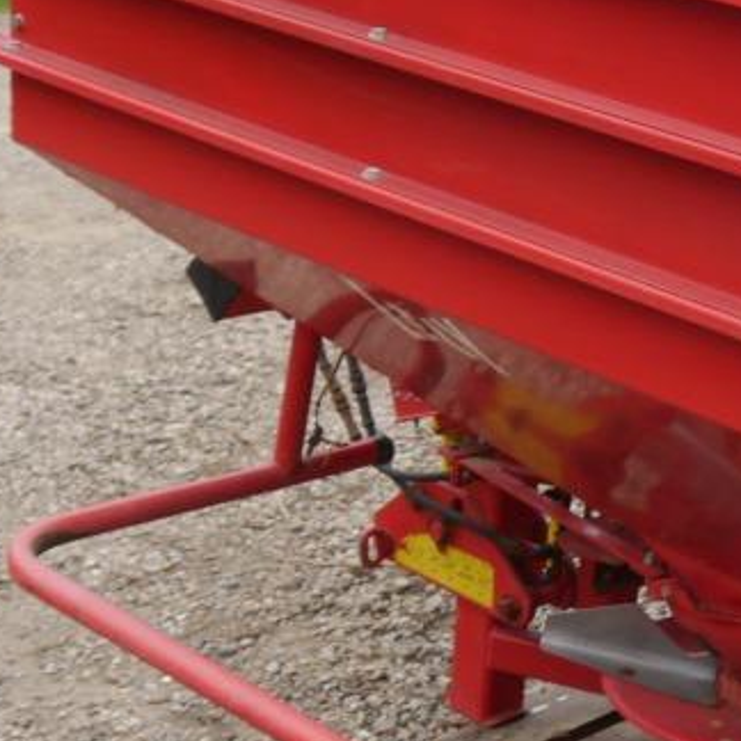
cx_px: 881
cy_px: 354
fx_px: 2301
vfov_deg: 18.3
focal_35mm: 95
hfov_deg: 17.5
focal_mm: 17
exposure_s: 1/125
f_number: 4.5
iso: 160
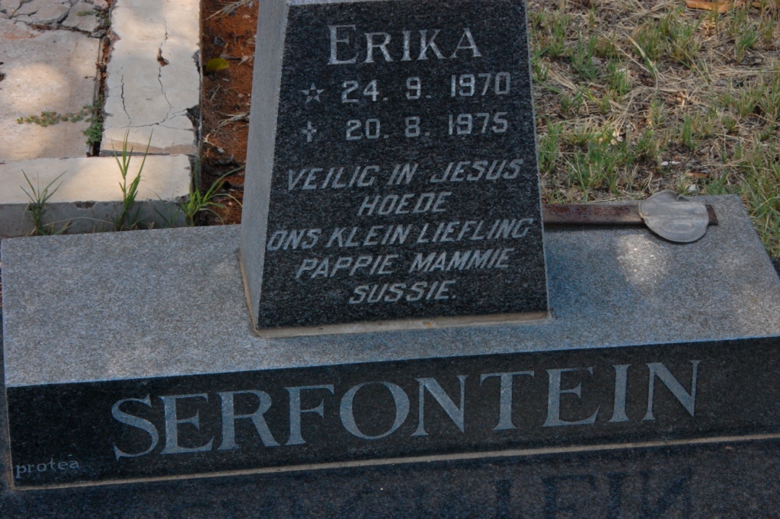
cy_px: 260
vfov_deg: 9.9
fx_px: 2988
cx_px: 390
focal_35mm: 138
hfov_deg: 14.9
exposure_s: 1/30
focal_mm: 92
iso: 1000
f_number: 22
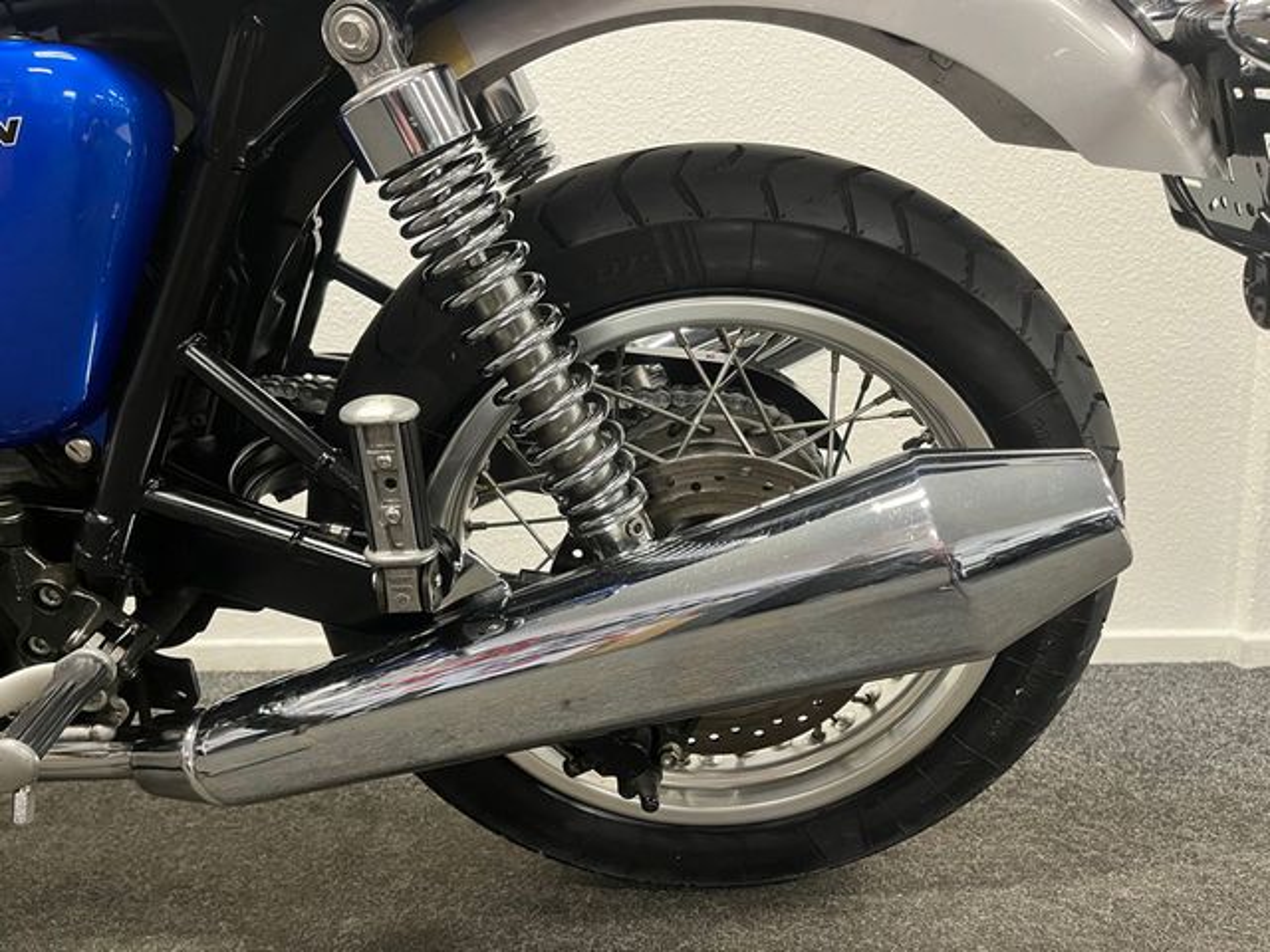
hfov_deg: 67.3
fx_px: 954
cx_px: 635
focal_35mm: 26
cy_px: 476
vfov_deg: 53.1
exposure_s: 1/50
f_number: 1.6
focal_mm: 5.1
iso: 320
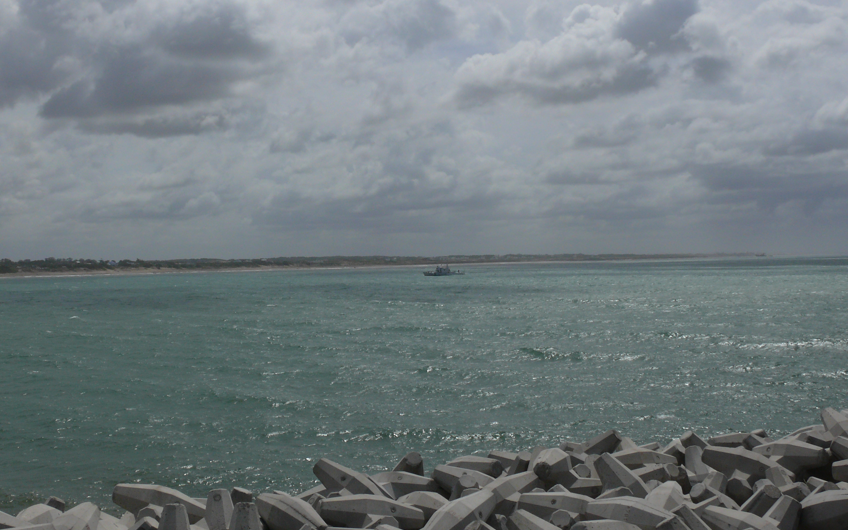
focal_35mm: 43
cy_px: 261
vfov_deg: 29.9
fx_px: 994
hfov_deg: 46.2
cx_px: 392
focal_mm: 7.4
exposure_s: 1/800
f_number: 9
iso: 100
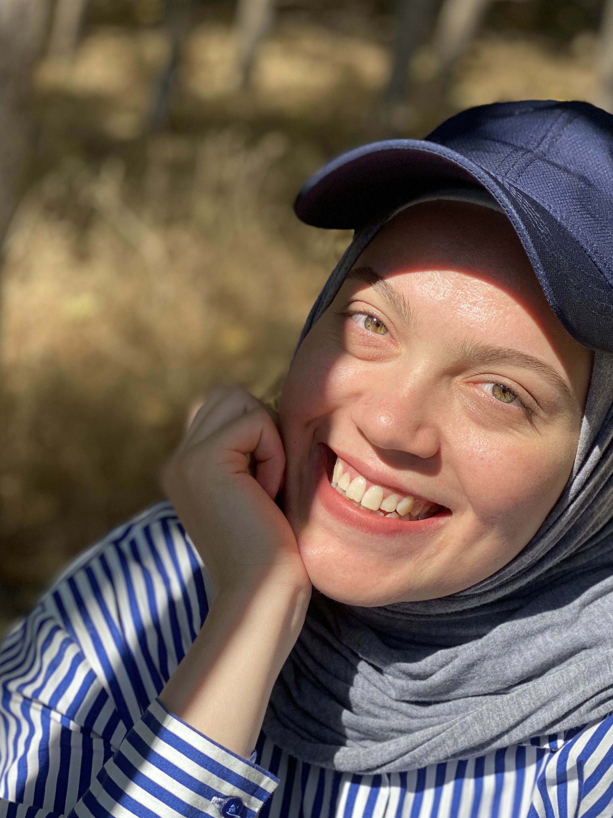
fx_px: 1747
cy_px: 456
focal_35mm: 74
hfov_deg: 19.9
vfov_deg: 26.3
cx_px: 380
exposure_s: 1/1295
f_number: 2
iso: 20
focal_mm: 6
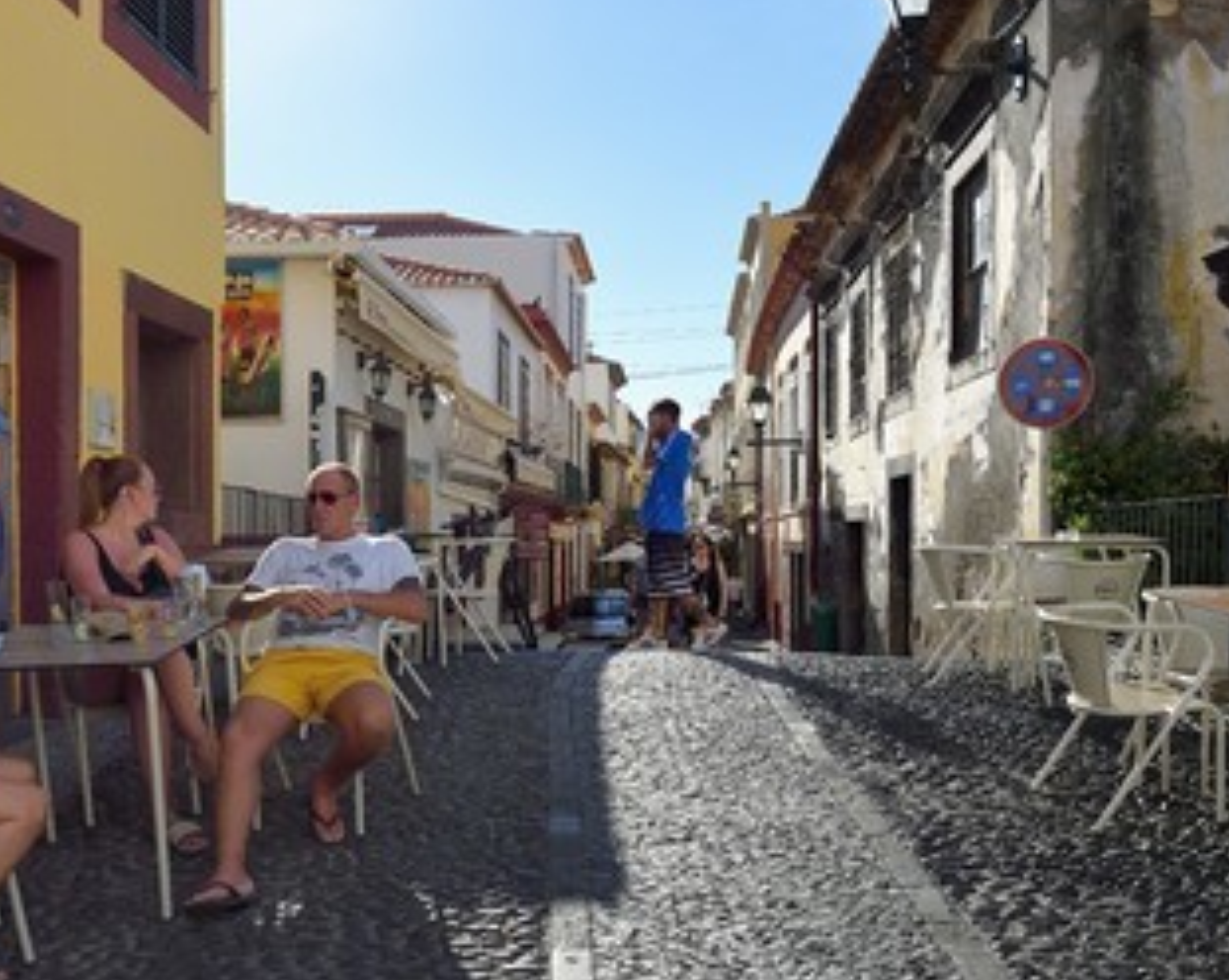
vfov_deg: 44.4
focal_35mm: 33
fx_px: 1199
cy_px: 530
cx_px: 589
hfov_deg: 54.3
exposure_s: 1/2000
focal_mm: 26
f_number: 6.3
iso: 400
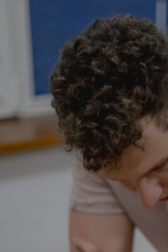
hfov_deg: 10.5
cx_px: 200
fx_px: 895
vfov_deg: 15.6
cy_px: 265
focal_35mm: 128
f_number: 1.8
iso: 800
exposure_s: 1/200
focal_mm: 50
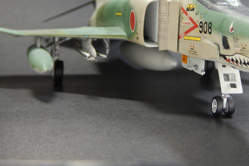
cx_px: 172
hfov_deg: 26.8
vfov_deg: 18.1
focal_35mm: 75
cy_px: 38
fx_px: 519
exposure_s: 1/30
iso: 250
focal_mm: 9.2
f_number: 4.3
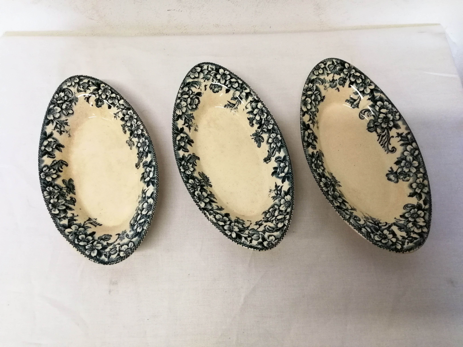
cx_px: 232
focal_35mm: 24
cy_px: 174
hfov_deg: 71.6
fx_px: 321
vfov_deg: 56.8
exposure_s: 1/50
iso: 80
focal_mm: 2.38
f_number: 2.2
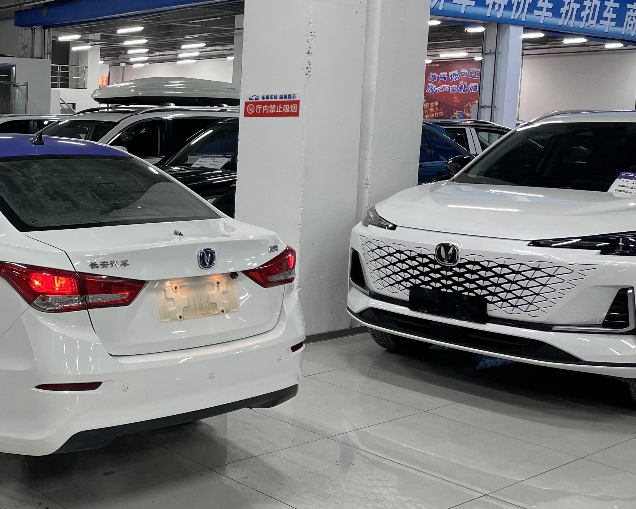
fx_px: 903
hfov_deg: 35.9
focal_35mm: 48
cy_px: 239
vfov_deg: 31.4
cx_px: 37
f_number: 1.6
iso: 100
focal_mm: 4.2
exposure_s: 1/100
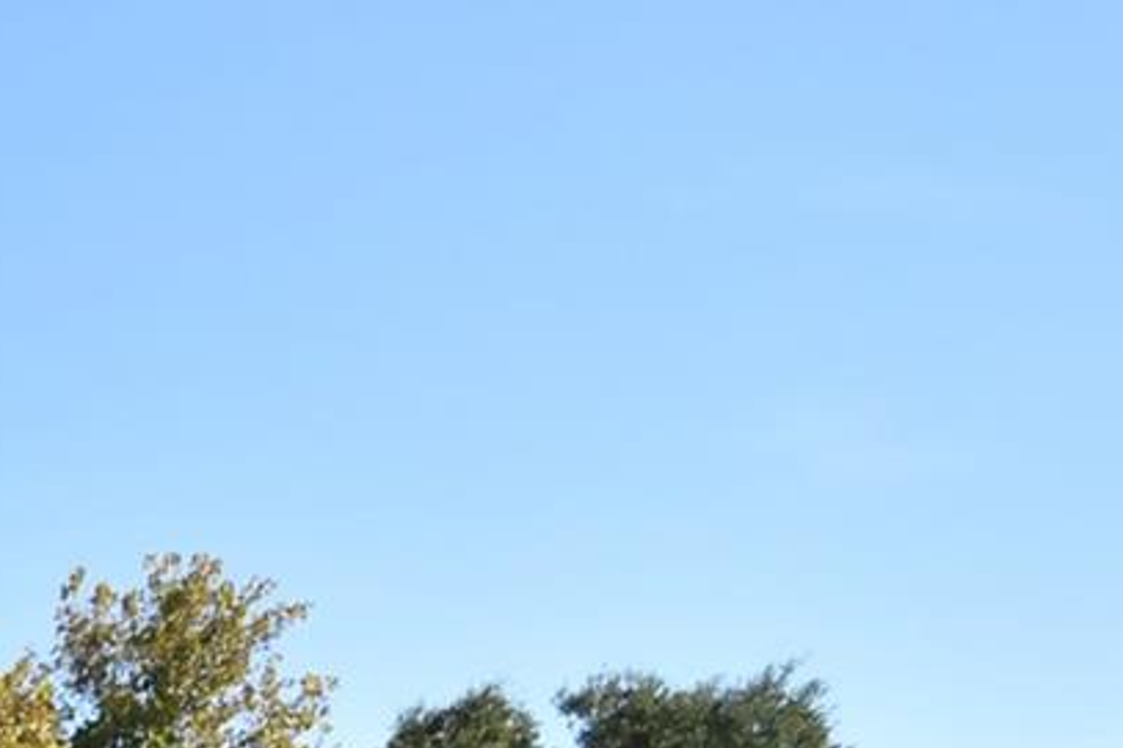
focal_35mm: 59
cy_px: 1383
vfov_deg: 17.9
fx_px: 1840
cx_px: -902
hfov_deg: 21.6
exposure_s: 1/4000
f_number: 3.5
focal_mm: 10
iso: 800
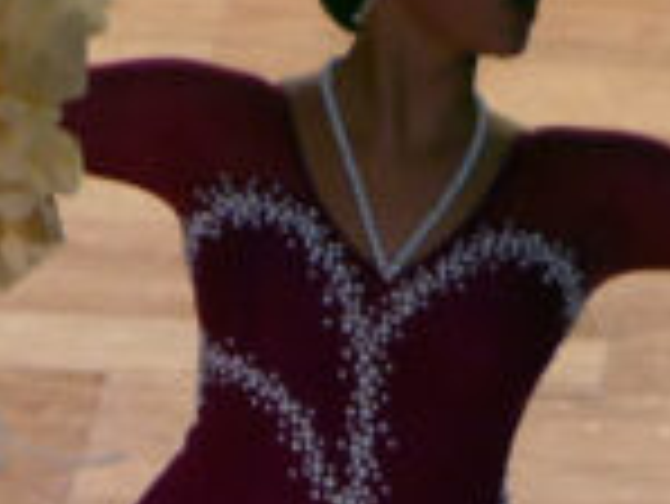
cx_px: -333
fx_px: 19293
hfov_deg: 2.0
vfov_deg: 1.5
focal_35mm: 996
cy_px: 740
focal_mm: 35.6
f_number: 2.8
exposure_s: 1/80
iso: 200
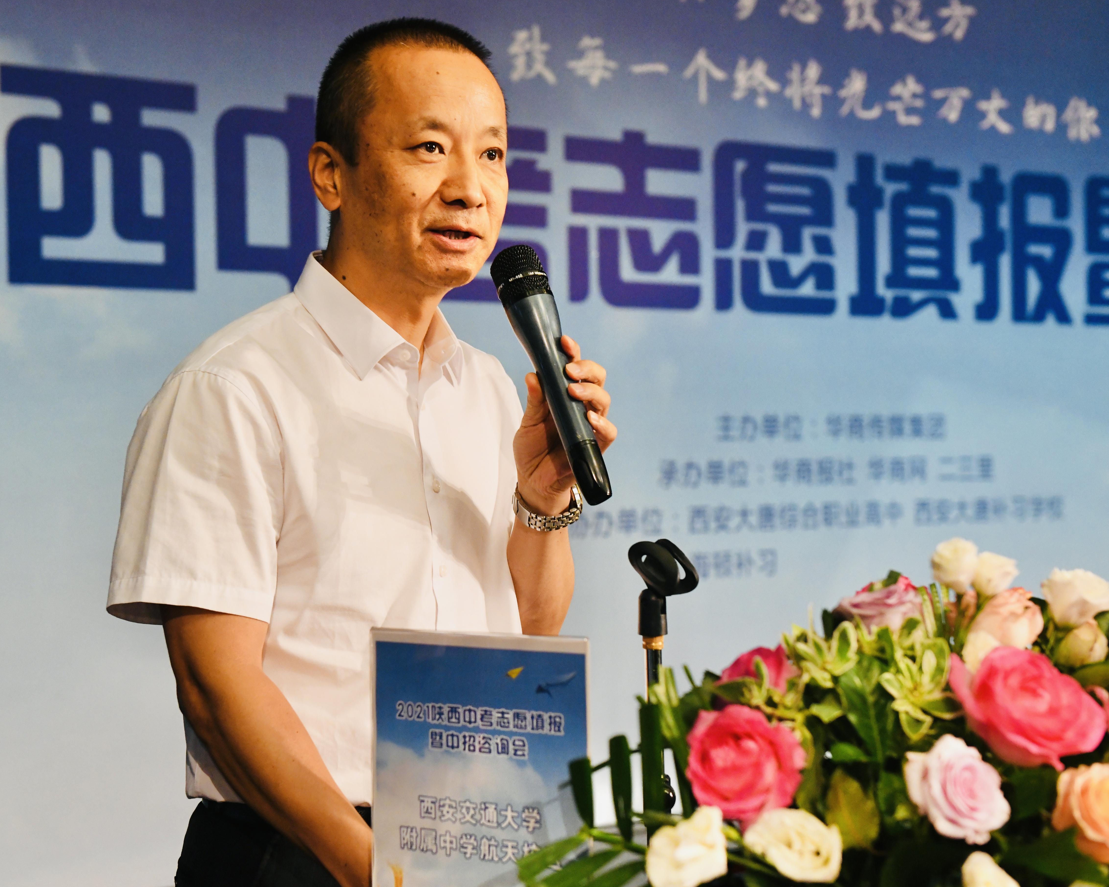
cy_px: 448
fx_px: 2101
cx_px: 468
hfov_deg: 29.5
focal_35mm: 64
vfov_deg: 23.8
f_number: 4.5
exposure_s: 1/80
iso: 3200
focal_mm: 50
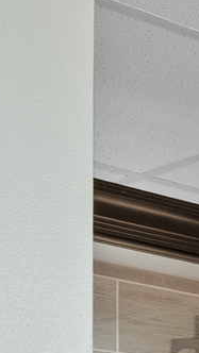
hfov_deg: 6.2
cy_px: 590
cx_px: 817
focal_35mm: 160
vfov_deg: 12.5
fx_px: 1498
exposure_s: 1/3
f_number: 8
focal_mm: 16.5
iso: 800
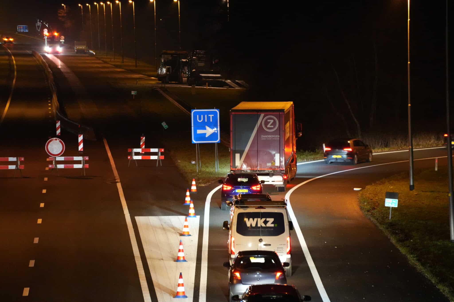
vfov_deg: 4.9
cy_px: 151
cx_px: 227
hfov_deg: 7.4
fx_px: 3505
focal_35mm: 278
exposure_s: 1/20
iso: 12800
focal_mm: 278
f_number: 6.3
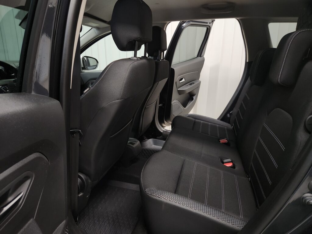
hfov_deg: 73.9
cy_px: 117
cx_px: 156
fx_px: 207
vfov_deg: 58.9
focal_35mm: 23
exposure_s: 1/100
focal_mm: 5.4
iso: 320
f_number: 1.8
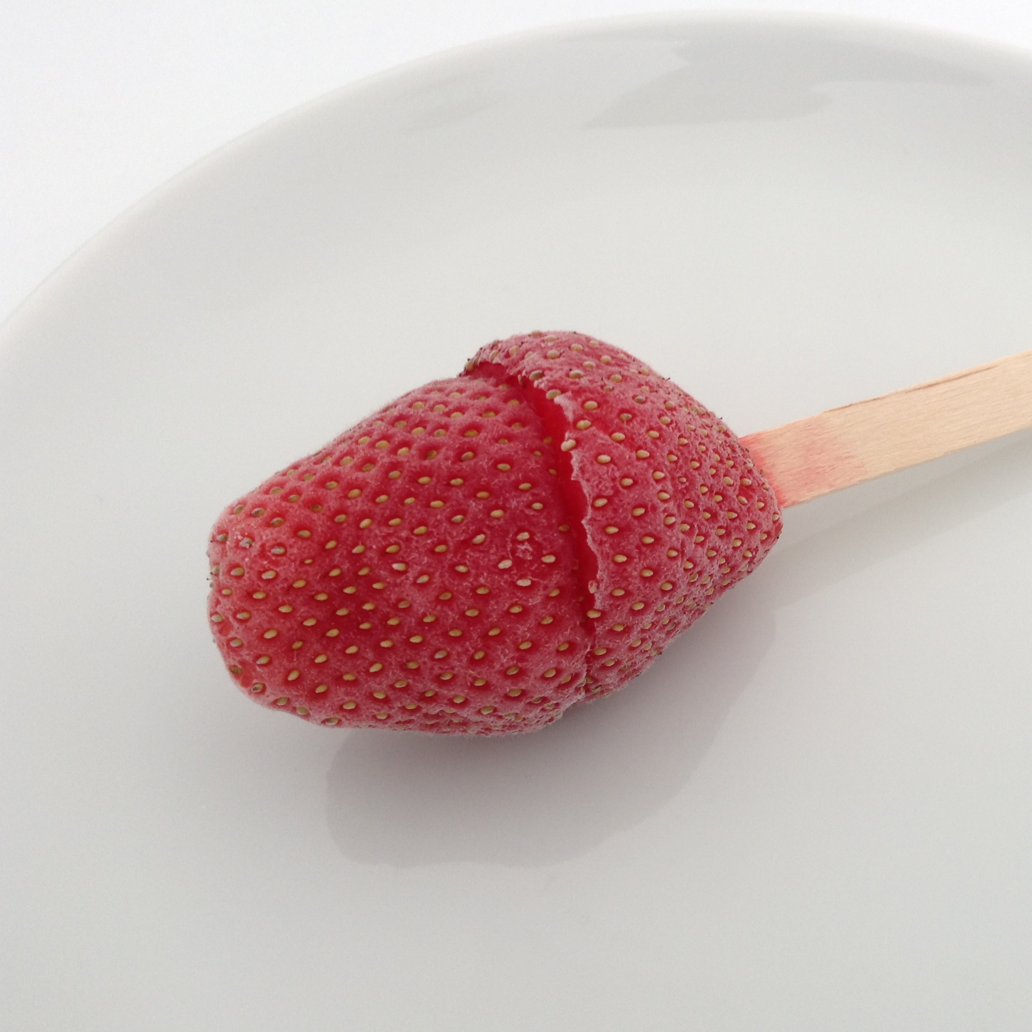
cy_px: 523
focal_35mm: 41
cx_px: 715
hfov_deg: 40.3
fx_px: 1383
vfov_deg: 40.9
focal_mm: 3.3
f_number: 2.4
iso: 32
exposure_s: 1/30
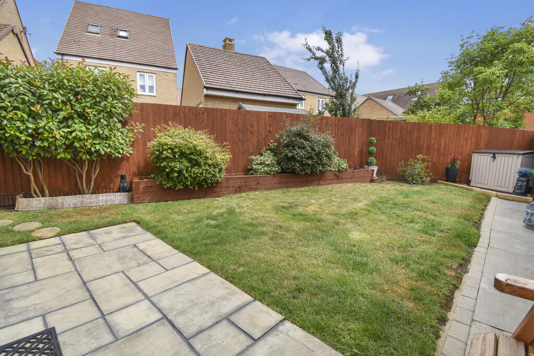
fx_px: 223
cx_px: 267
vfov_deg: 77.3
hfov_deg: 100.4
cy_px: 178
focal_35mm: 15
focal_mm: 10
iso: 125
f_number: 8
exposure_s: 1/250
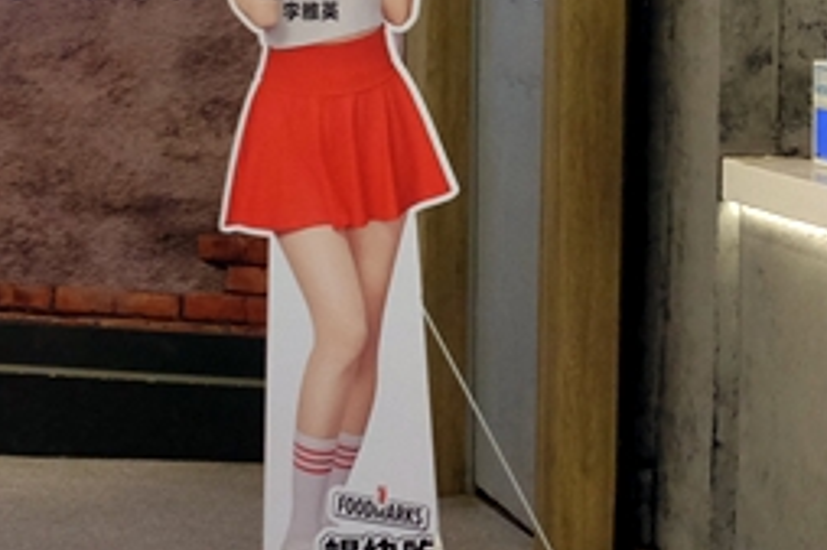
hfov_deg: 16.1
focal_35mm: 124
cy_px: 72
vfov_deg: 11.0
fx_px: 2847
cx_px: 869
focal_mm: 23
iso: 2000
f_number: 2.8
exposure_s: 1/250
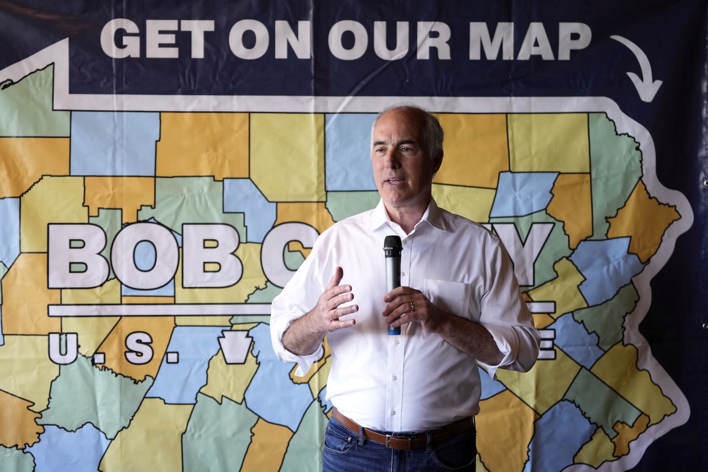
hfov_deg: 28.8
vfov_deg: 19.5
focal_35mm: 70
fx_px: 1377
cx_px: 354
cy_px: 236
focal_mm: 70
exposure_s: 1/320
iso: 1600
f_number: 2.8
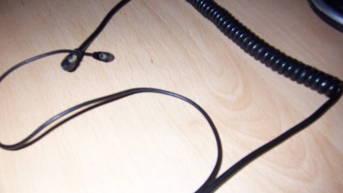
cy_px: 123
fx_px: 291
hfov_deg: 61.0
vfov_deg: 36.4
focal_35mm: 32
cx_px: 169
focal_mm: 3.8
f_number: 2.8
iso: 200
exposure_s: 1/30
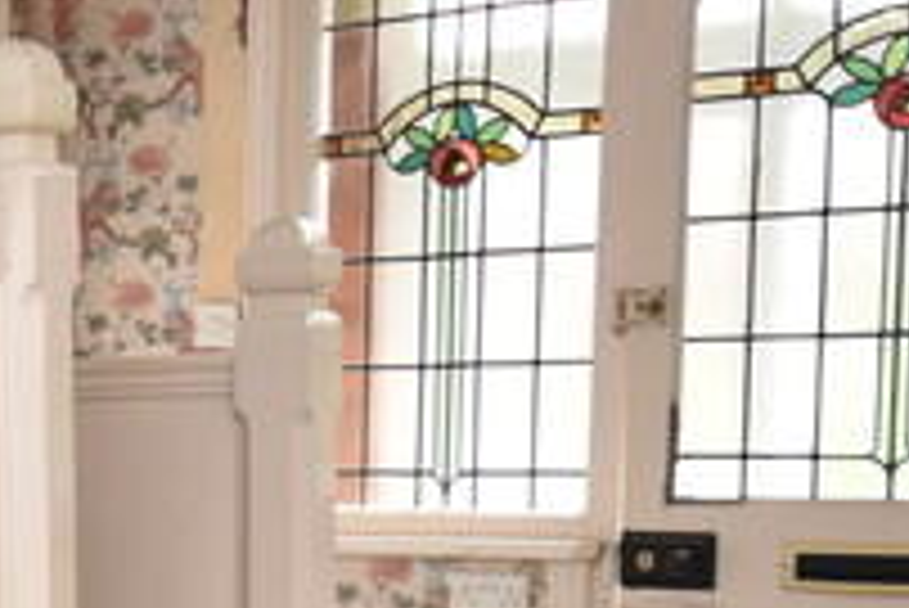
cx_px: -378
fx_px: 1920
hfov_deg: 22.7
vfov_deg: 17.6
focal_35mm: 76
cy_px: 597
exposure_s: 1/160
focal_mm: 10
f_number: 4.5
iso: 800
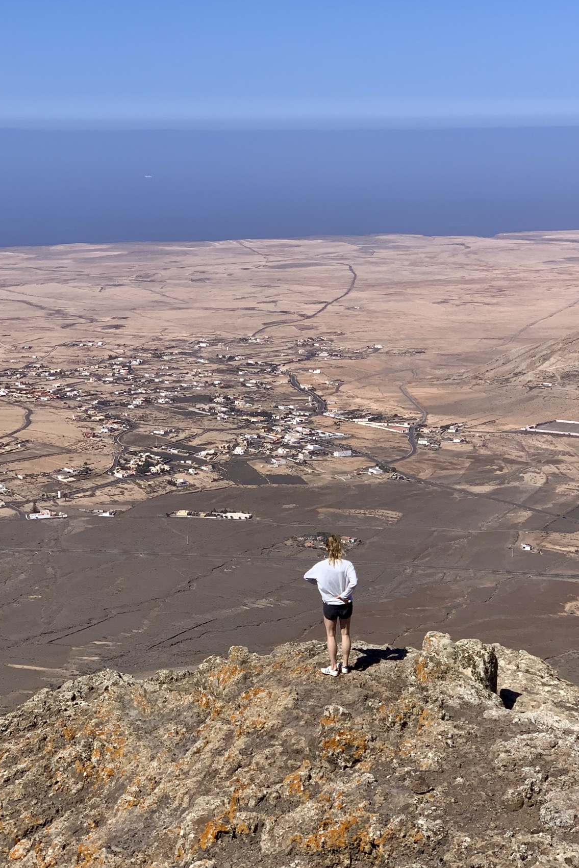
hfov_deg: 22.3
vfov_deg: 32.9
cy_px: 471
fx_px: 1471
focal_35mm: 61
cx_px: 306
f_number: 2.4
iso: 16
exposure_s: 1/1996
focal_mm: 6
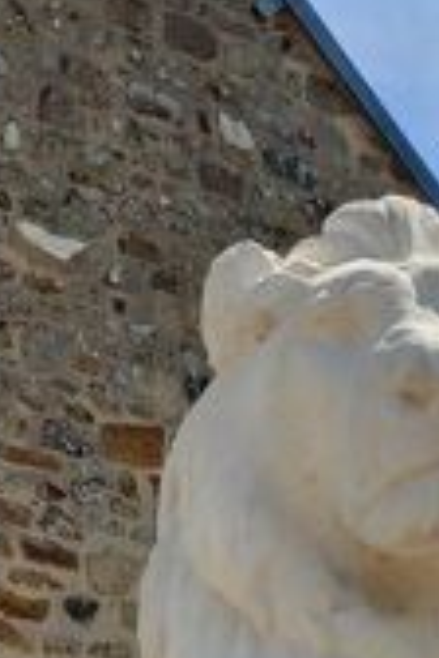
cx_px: 67
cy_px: 983
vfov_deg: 17.3
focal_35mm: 107
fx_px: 1957
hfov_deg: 12.7
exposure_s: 1/503
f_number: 1.8
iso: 20
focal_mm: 4
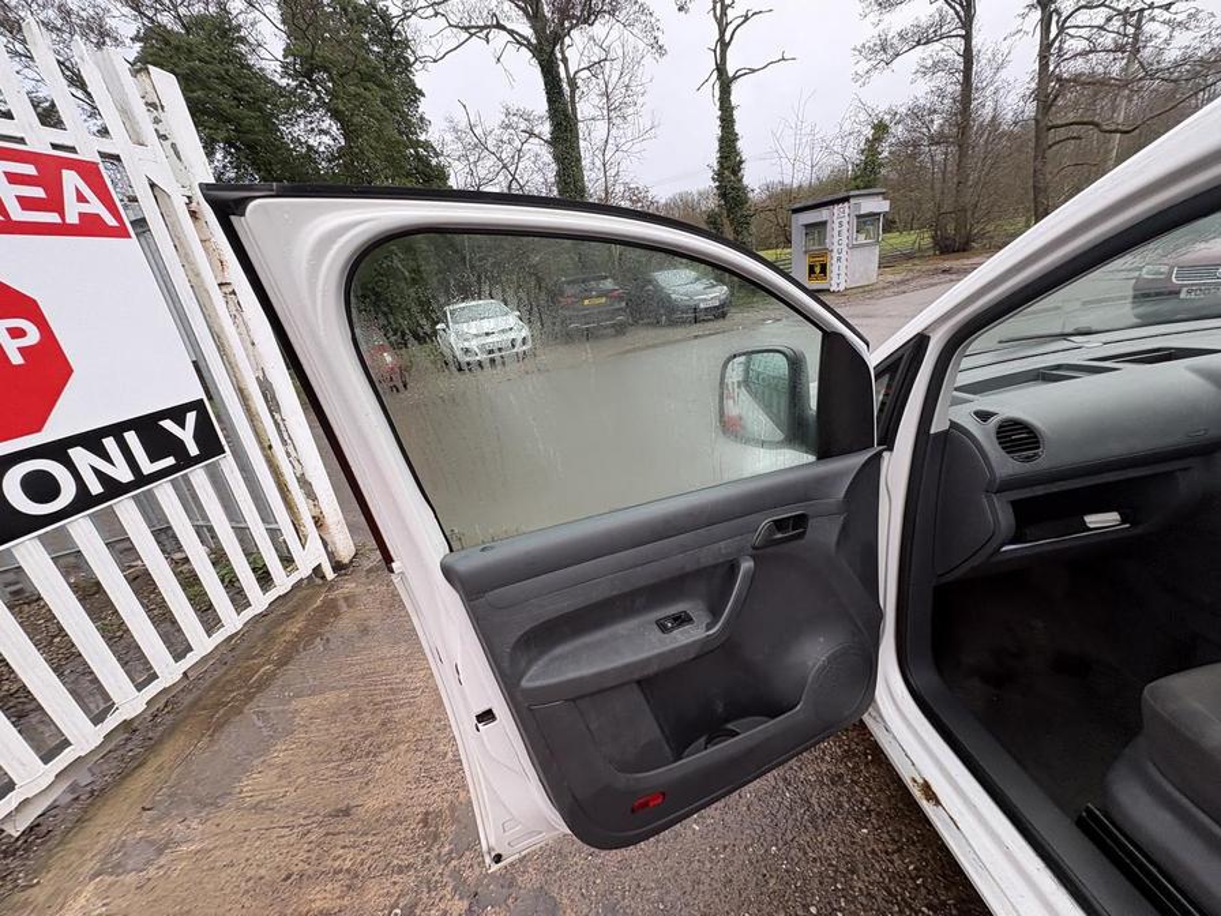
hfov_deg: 102.1
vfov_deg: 85.7
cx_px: 610
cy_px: 458
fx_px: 494
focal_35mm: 14
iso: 50
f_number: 2.2
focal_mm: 2.22
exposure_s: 1/140
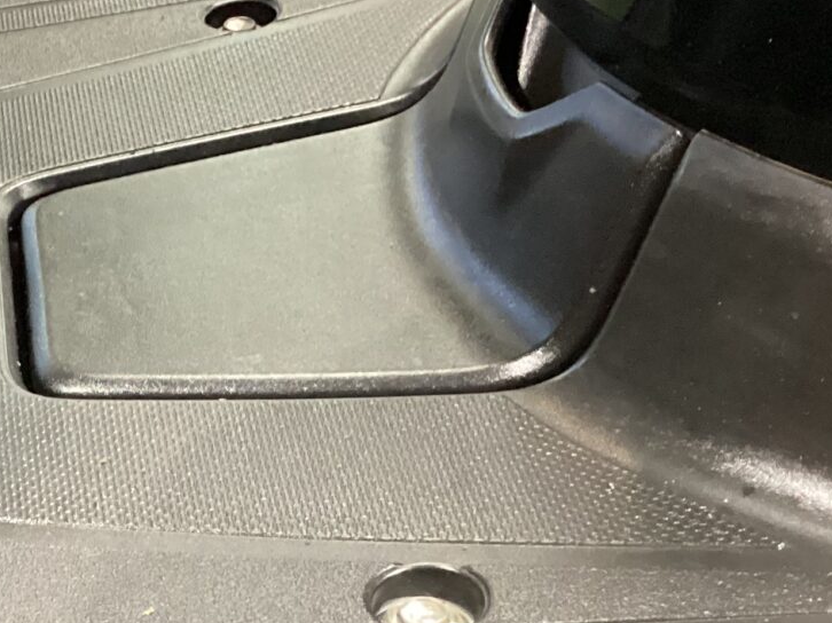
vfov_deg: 17.7
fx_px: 1970
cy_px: 542
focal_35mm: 82
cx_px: 21
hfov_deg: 23.0
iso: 640
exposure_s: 1/30
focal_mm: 3.3
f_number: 2.4
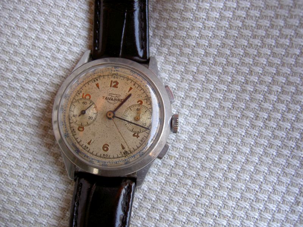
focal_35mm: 39
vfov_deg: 36.8
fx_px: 341
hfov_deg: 47.9
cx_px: 152
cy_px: 114
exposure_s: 1/60
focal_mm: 8
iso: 100
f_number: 2.8
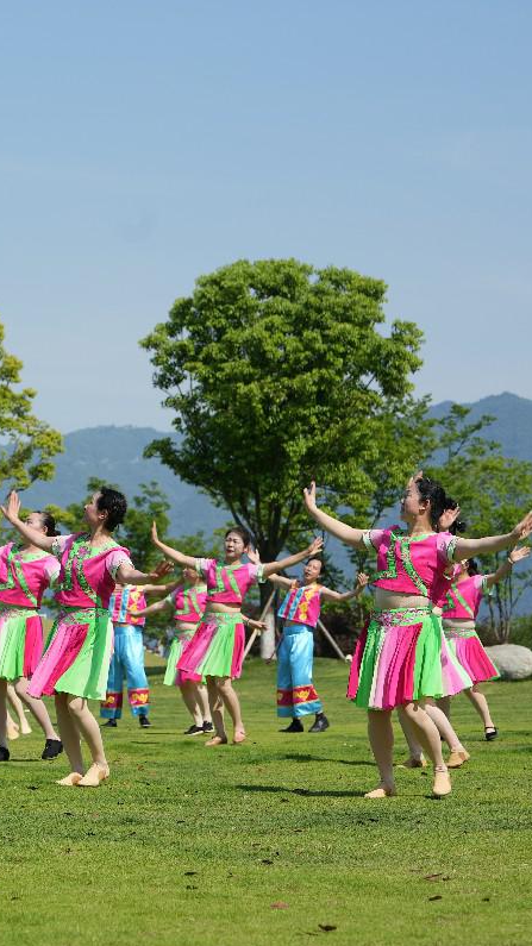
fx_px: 3211
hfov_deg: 9.4
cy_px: 475
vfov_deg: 16.8
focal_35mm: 128
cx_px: -82
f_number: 6.3
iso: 100
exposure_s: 1/500
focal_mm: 81
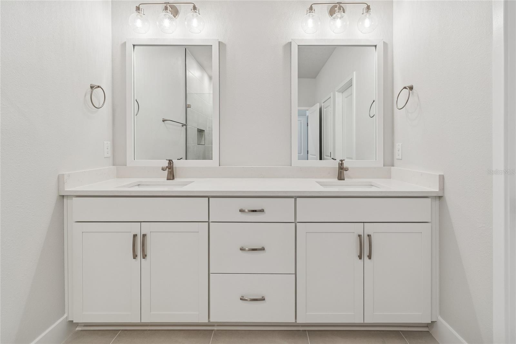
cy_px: 172
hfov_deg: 100.4
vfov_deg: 77.3
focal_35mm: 15
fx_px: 215
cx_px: 258
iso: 100
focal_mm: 10
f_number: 7.1
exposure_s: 1/15
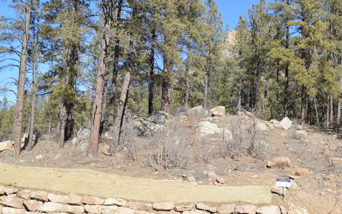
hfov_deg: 37.4
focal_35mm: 54
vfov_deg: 24.0
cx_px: 209
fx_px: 503
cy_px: 105
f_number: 7.1
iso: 100
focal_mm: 24
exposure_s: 1/200
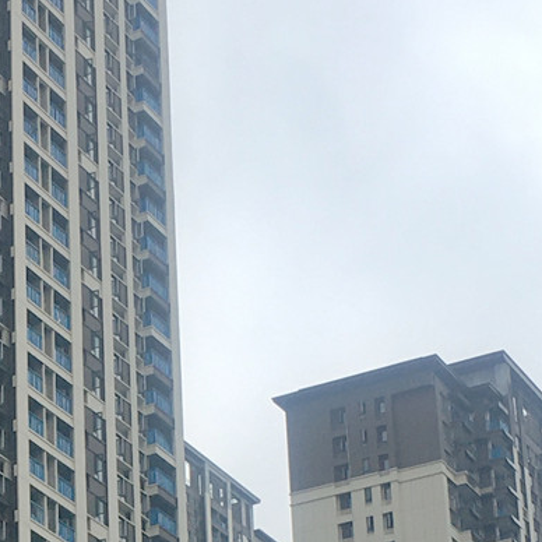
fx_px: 2338
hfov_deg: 12.9
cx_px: -92
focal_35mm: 132
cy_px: 698
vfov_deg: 12.8
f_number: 2.2
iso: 25
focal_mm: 4.15
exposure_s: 1/363
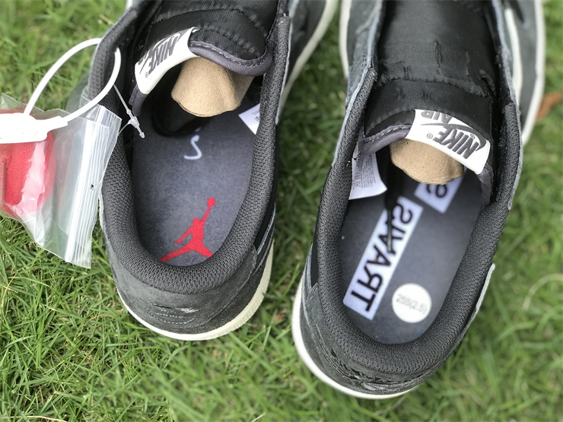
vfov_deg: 25.7
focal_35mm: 57
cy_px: 211
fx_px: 927
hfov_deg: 33.8
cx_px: 282
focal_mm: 6.6
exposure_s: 1/100
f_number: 2.8
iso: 32
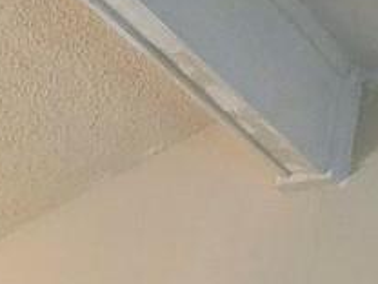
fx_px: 1092
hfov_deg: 19.4
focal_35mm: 100
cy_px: 1014
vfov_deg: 9.1
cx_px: 60
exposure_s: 1/60
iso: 250
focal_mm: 2.2
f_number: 2.2
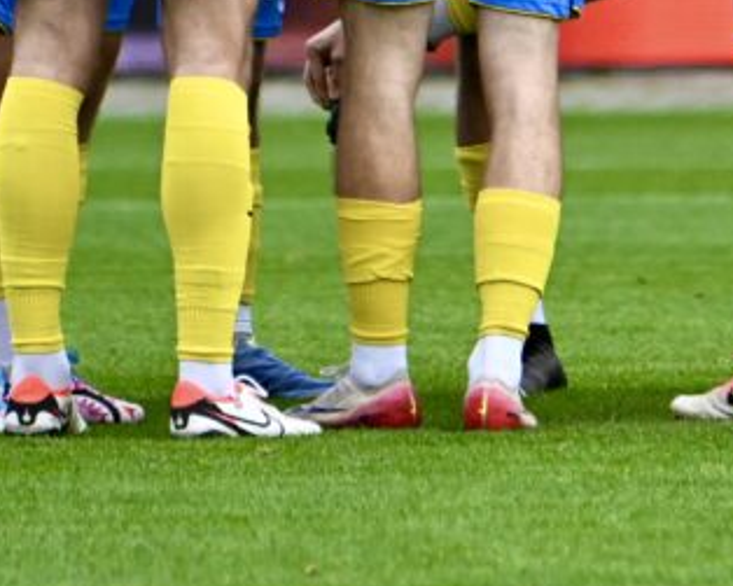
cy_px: -113
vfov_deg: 1.3
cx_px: 282
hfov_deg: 1.6
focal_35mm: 1223
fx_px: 26523
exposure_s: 1/1600
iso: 2000
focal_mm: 400
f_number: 5.6
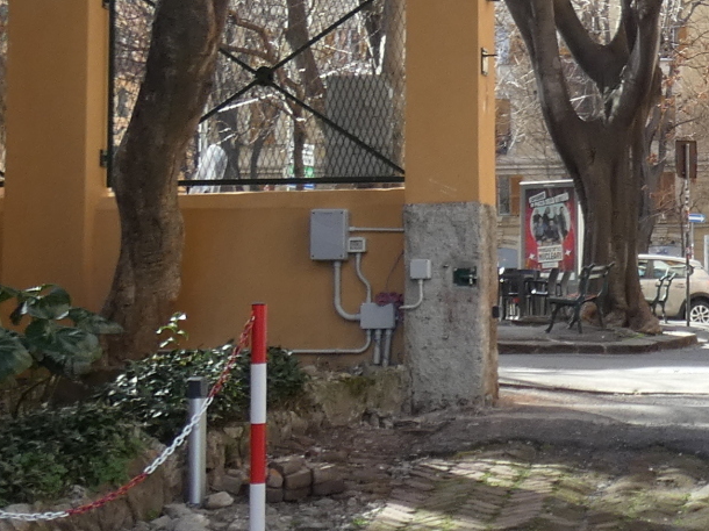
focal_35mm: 84
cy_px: 173
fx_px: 1720
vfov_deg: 17.5
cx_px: 796
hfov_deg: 21.9
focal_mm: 3.6
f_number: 2.8
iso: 80
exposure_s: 1/200
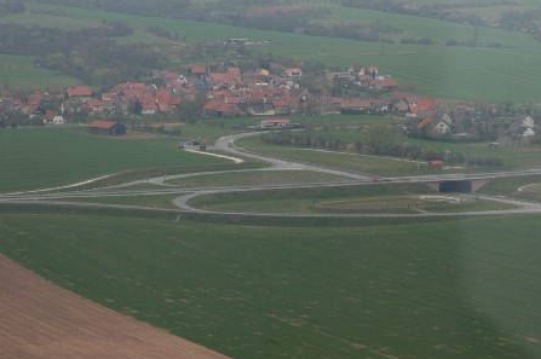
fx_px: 2132
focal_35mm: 142
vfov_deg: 9.6
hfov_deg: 14.5
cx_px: 260
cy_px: 230
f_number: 9
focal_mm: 70
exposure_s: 1/320
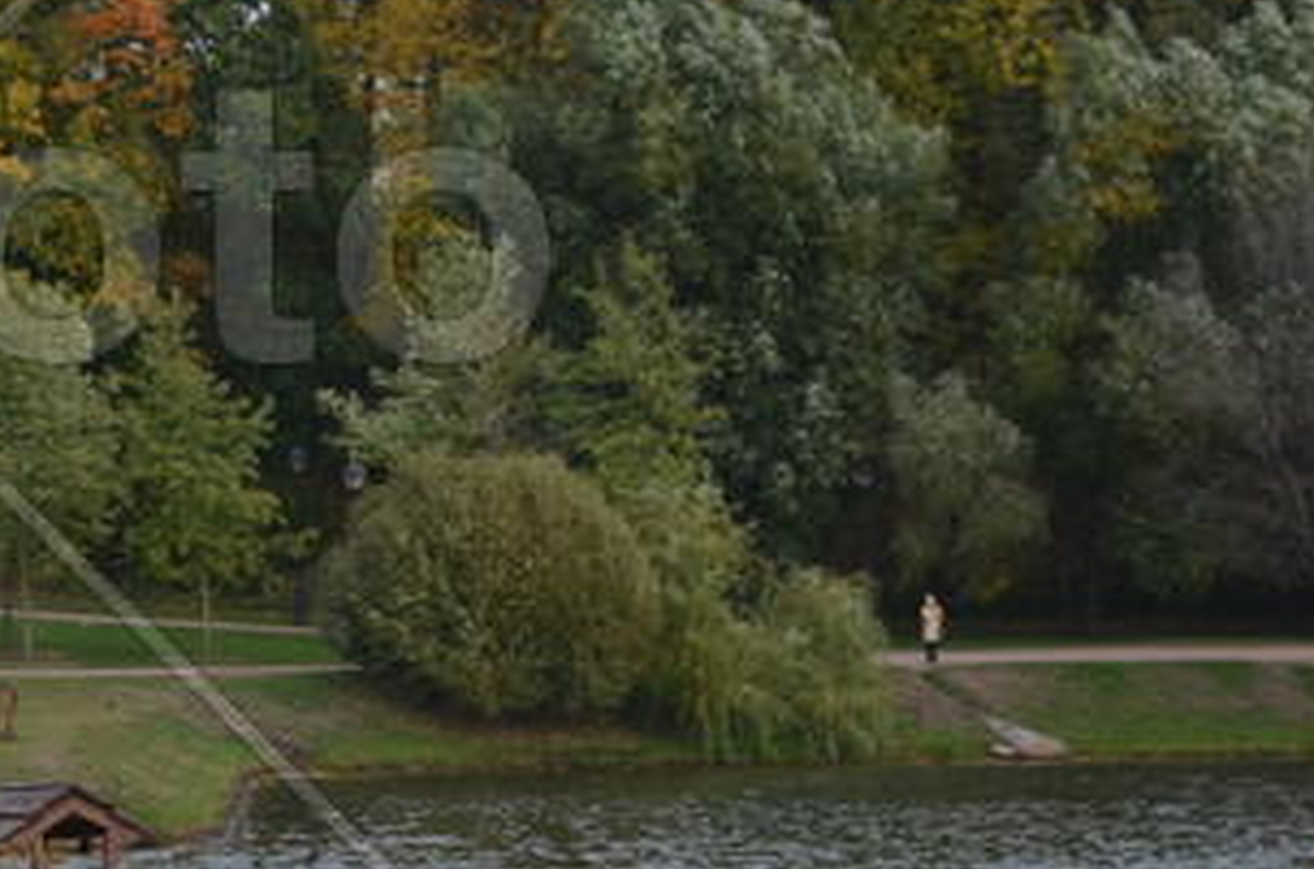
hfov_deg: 10.7
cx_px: -233
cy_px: 255
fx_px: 6917
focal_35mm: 190
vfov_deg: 7.2
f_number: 7.1
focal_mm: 44
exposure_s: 1/200
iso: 100
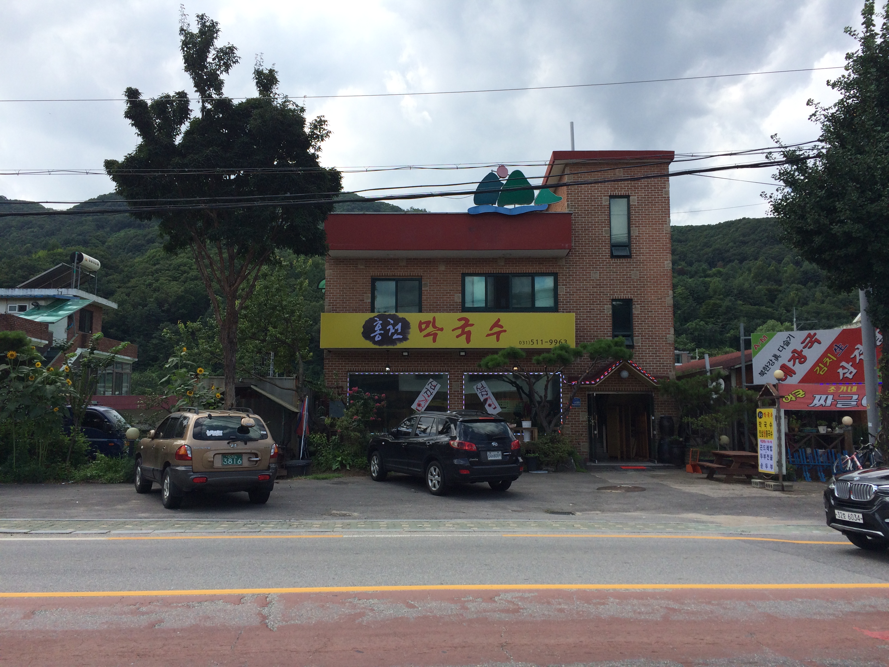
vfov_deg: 48.2
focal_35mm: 29
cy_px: 334
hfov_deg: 61.7
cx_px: 444
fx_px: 745
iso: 32
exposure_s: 1/1709
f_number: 2.2
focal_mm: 4.15
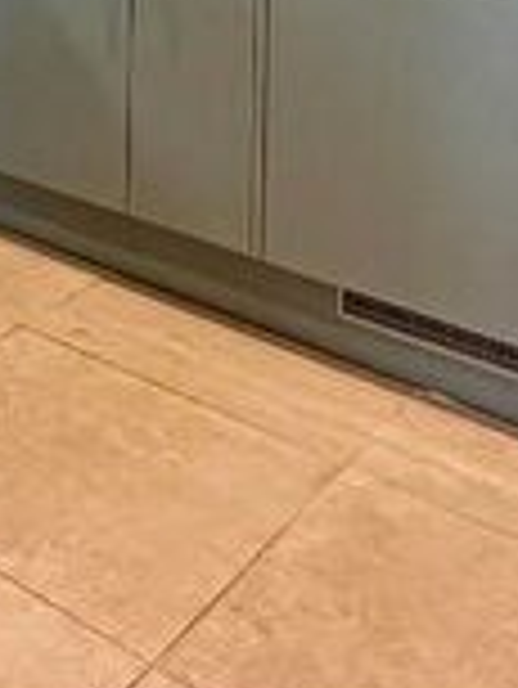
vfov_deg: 24.6
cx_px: -212
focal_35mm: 64
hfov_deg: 20.4
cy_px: -295
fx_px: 1275
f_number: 2.2
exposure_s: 1/100
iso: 250
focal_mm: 2.22
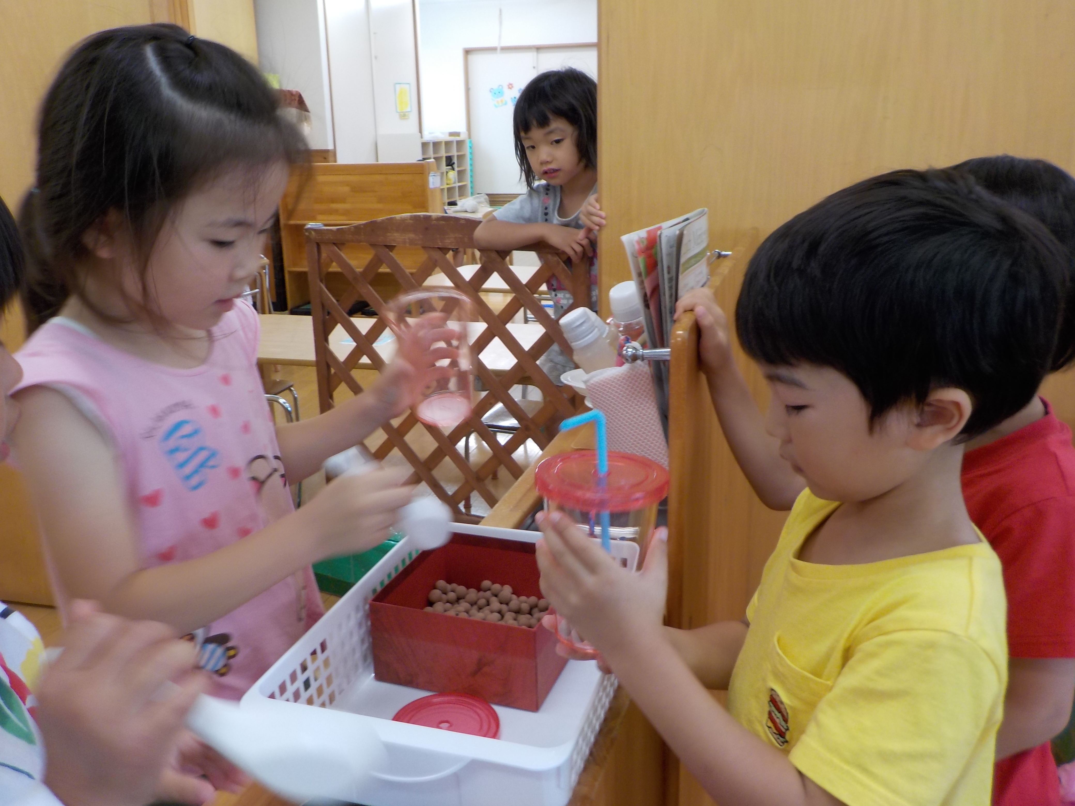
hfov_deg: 60.0
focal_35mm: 30
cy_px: 403
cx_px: 538
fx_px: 932
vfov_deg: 46.8
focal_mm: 4.1
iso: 125
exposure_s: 1/30
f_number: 3.3
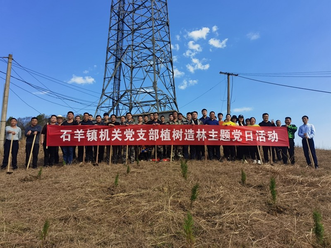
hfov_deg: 63.4
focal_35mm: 28
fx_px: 268
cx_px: 166
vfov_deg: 49.7
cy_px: 124
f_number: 1.9
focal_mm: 6.71
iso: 50
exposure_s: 1/5291
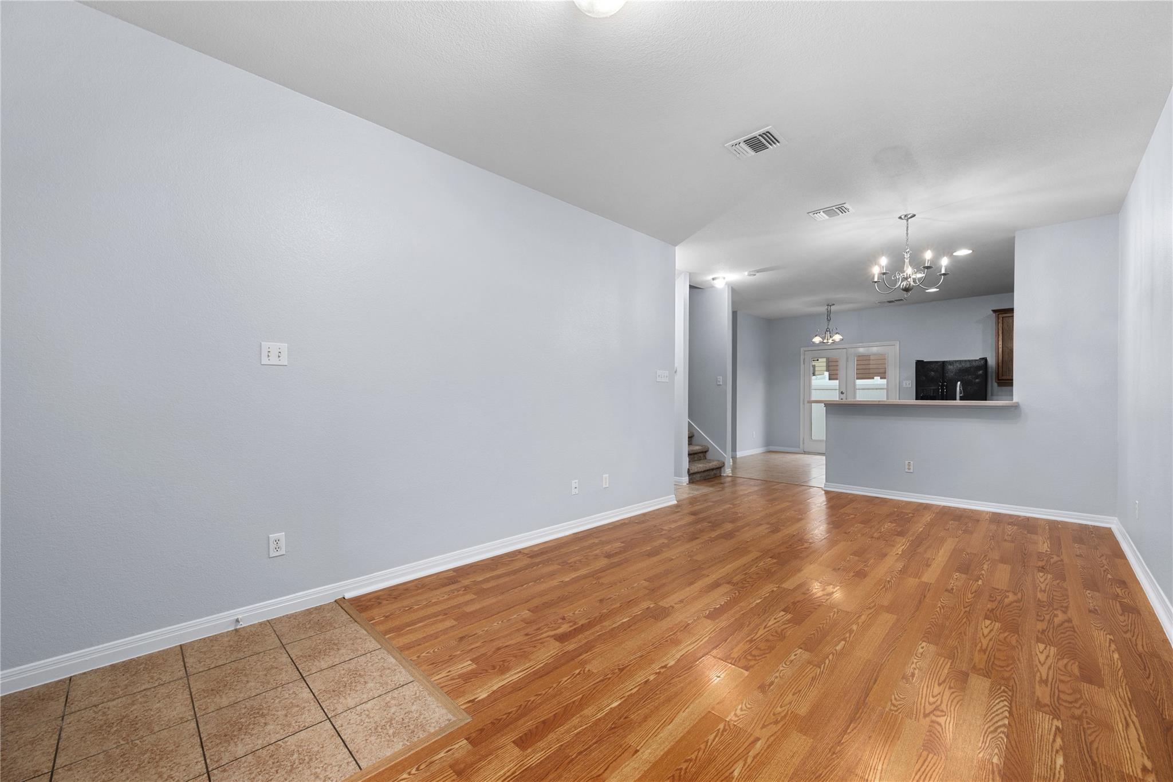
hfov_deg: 104.3
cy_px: 391
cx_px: 586
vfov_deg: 81.2
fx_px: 456
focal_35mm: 14
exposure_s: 1/8
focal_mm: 14
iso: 800
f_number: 8
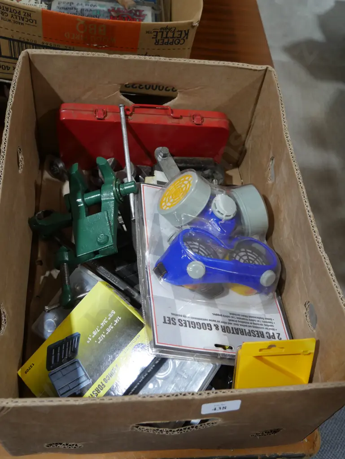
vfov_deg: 49.0
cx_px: 172
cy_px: 230
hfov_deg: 37.8
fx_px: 505
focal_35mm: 38
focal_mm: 19
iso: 400
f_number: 4.1
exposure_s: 1/60
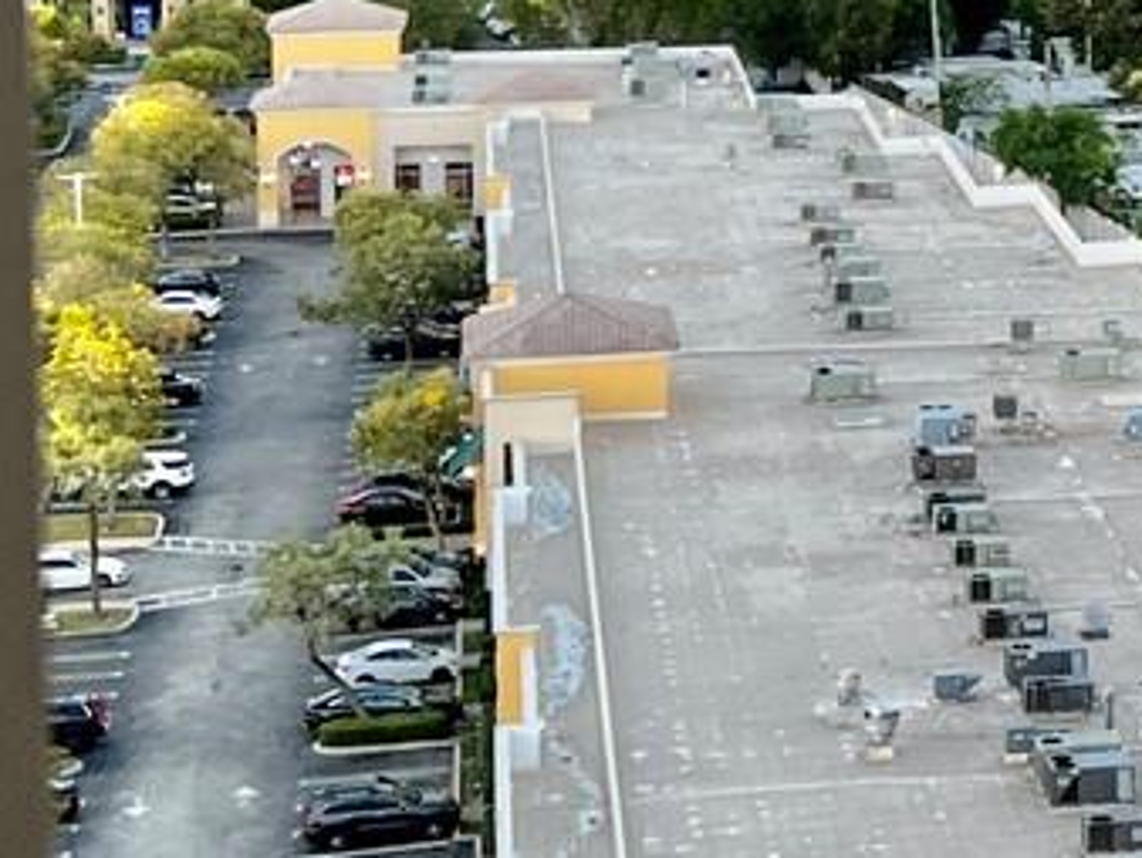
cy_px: -108
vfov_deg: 11.9
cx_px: 1973
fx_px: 4061
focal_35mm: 123
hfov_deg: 14.3
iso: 32
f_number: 1.5
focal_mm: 5.7
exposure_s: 1/127
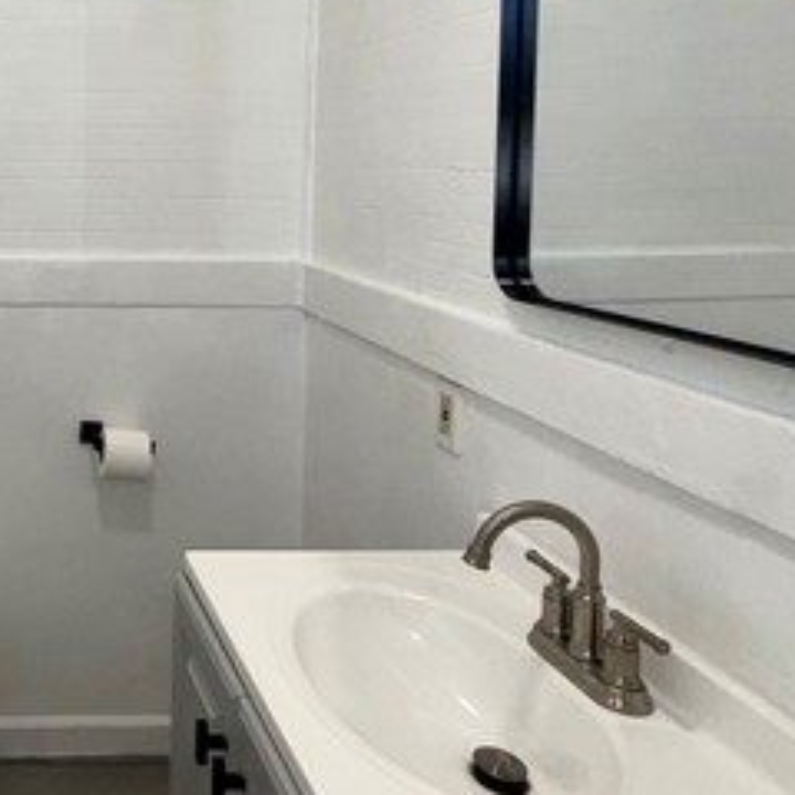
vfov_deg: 48.2
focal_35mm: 33
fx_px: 857
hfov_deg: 42.3
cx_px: -17
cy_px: 219
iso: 64
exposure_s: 1/122
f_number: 2.2
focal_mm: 2.22
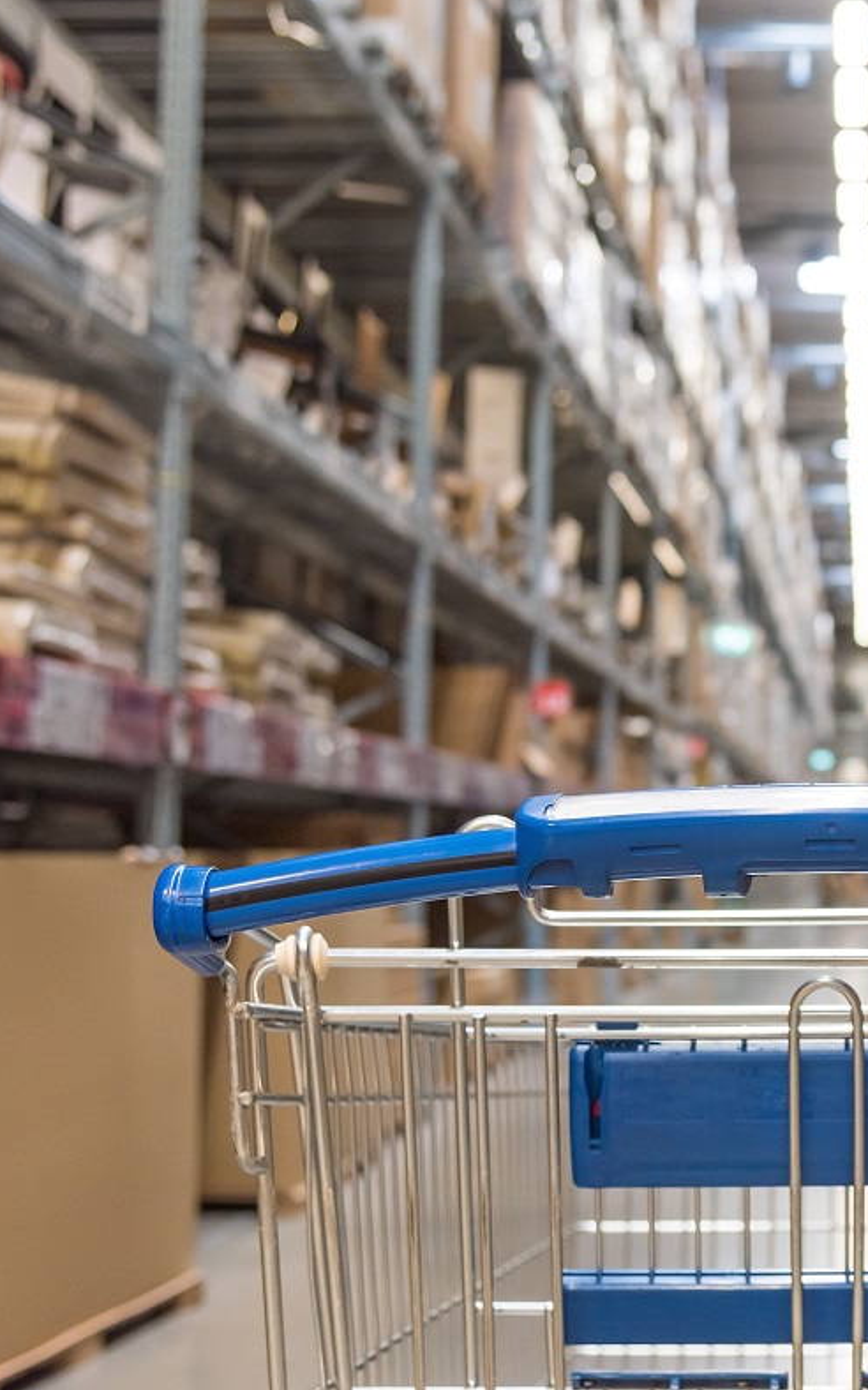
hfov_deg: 21.4
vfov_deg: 34.6
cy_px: 687
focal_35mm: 59
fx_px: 2235
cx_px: 817
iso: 640
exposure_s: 1/200
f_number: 4
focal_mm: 38
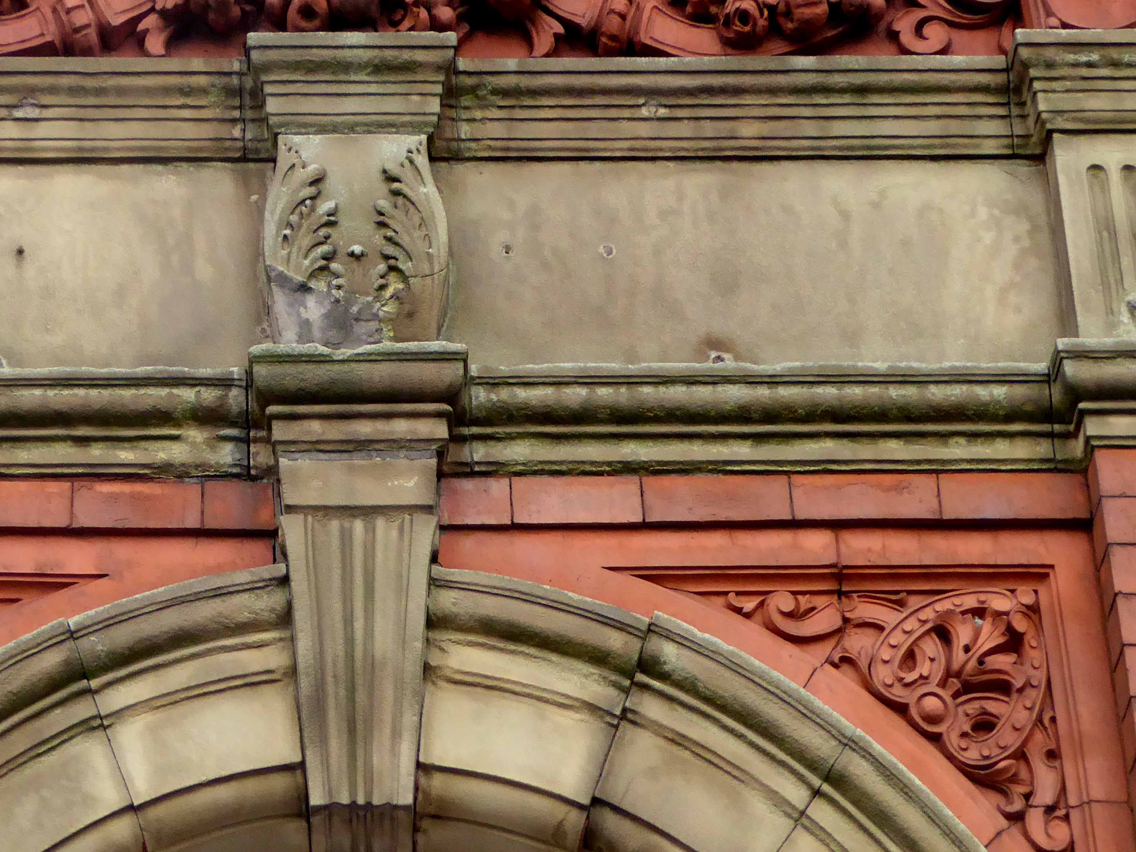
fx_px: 3413
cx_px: 343
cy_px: 391
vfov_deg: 14.2
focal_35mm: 104
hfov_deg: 18.8
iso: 400
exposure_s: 1/160
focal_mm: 10.9
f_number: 4.3
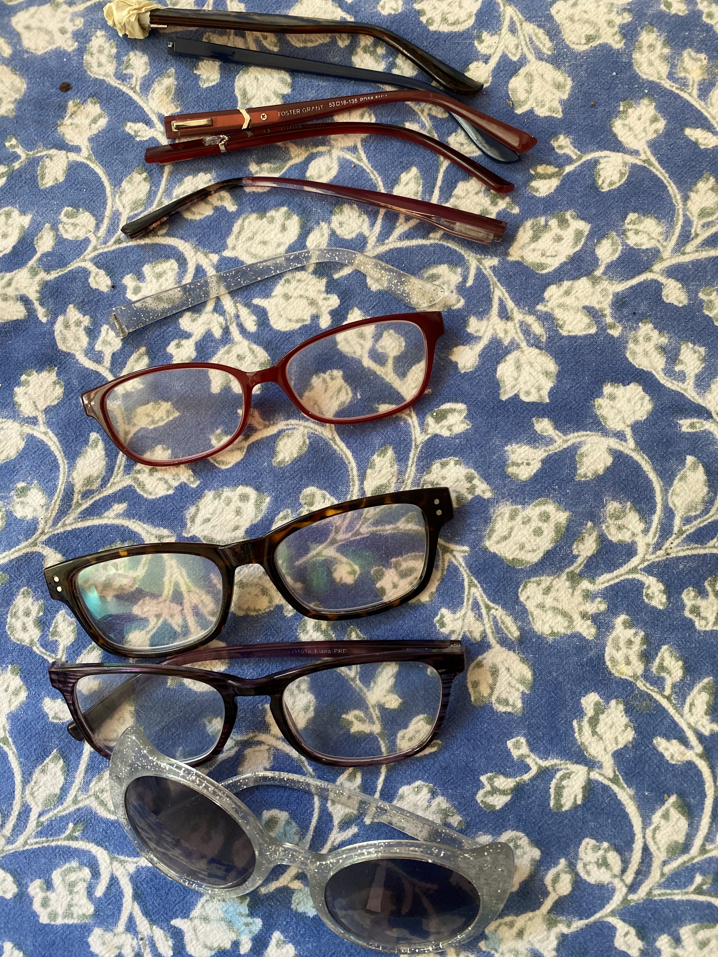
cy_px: 478
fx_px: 719
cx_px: 359
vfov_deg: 67.3
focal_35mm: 26
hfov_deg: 53.1
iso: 160
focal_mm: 4.25
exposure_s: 1/60
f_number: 1.8
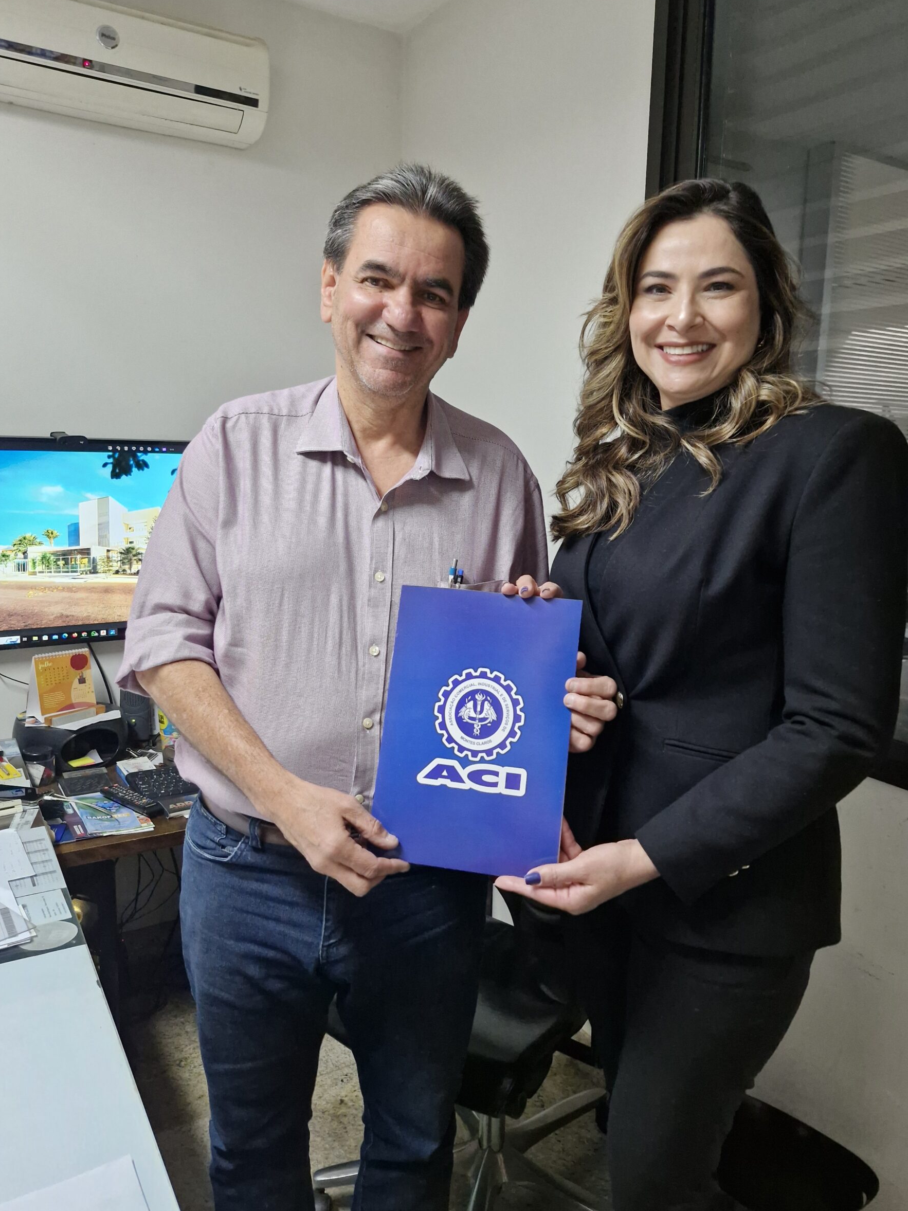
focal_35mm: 25
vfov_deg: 69.4
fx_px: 874
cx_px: 456
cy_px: 585
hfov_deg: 54.9
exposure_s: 1/120
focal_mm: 5.54
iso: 640
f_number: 1.8
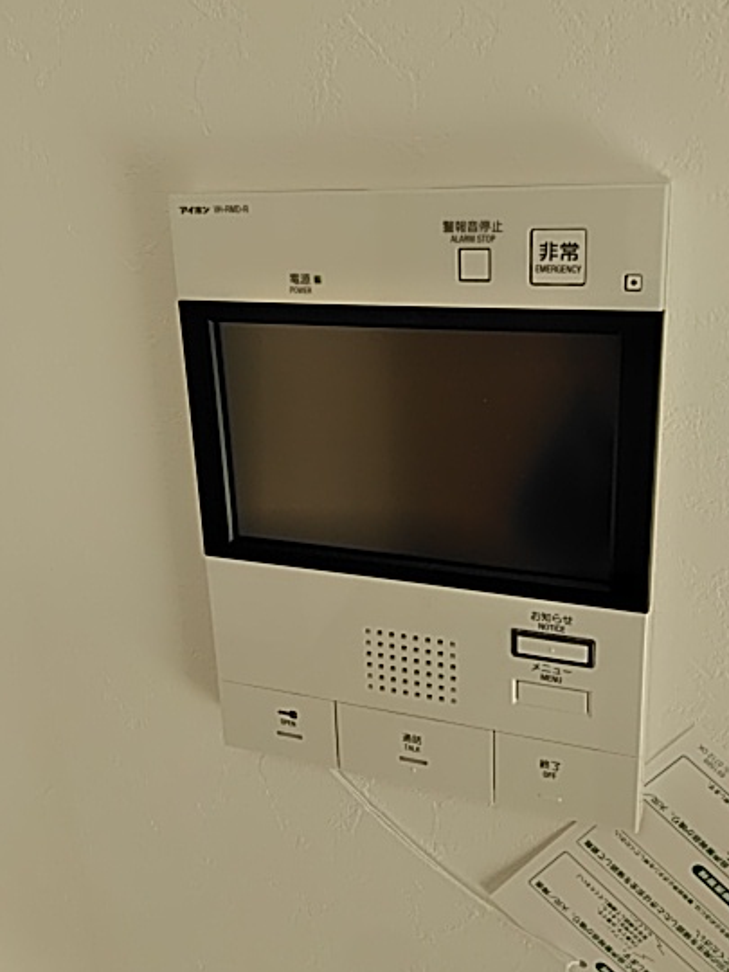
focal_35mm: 32
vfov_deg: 56.6
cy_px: 412
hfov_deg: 44.1
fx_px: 899
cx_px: 410
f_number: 2.2
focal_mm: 3.46
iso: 78
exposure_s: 1/120
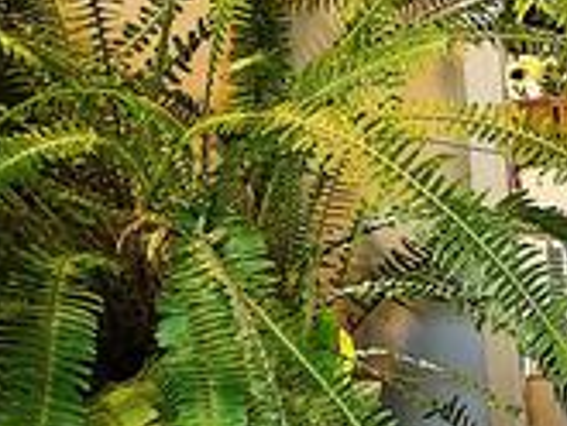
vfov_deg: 14.0
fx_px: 1721
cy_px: 381
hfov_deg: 15.8
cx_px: 1033
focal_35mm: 105
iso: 40
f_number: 1.8
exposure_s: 1/20
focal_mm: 3.99
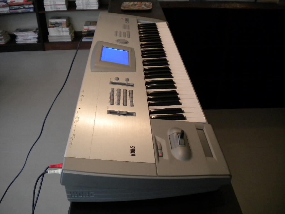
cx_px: 142
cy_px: 107
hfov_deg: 52.6
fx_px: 288
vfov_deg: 40.7
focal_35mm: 35
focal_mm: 6.3
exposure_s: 1/66
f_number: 3.1
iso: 400
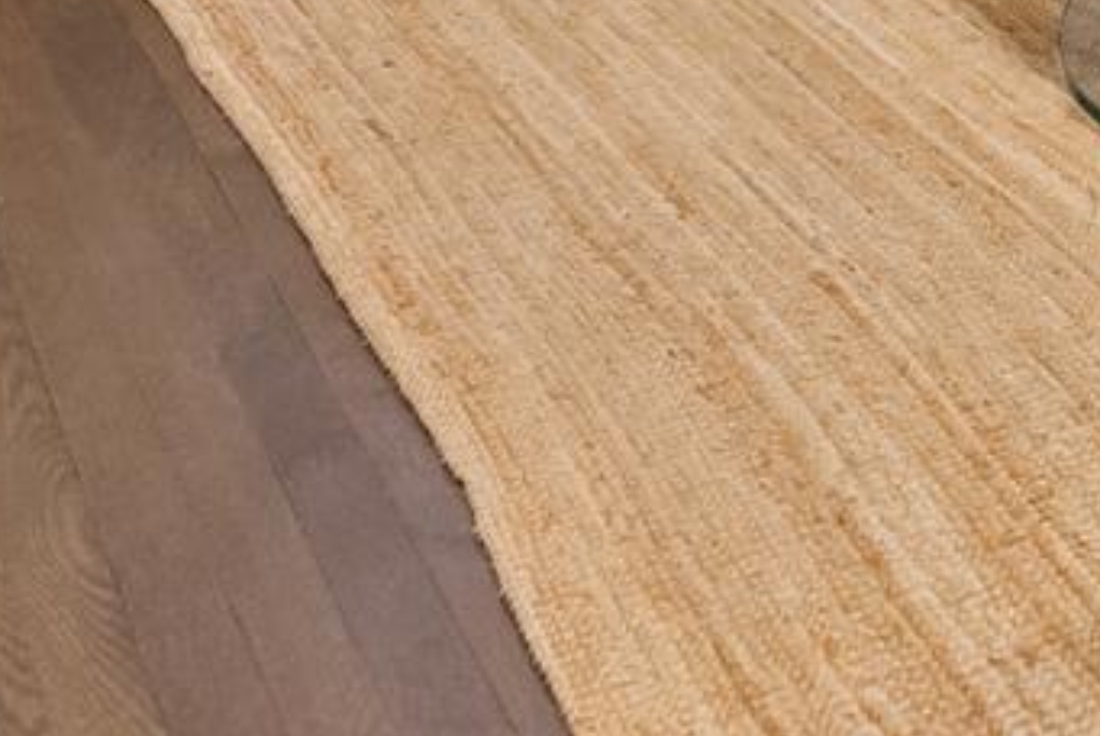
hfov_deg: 19.3
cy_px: -1083
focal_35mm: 96
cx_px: 1503
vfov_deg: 11.5
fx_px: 2936
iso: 1600
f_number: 4
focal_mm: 16
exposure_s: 1/25
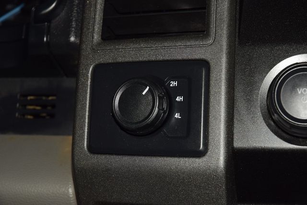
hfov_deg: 19.5
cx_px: 154
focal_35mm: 105
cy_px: 102
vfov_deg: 13.0
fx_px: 896
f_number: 8
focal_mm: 70
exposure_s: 1/125
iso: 100
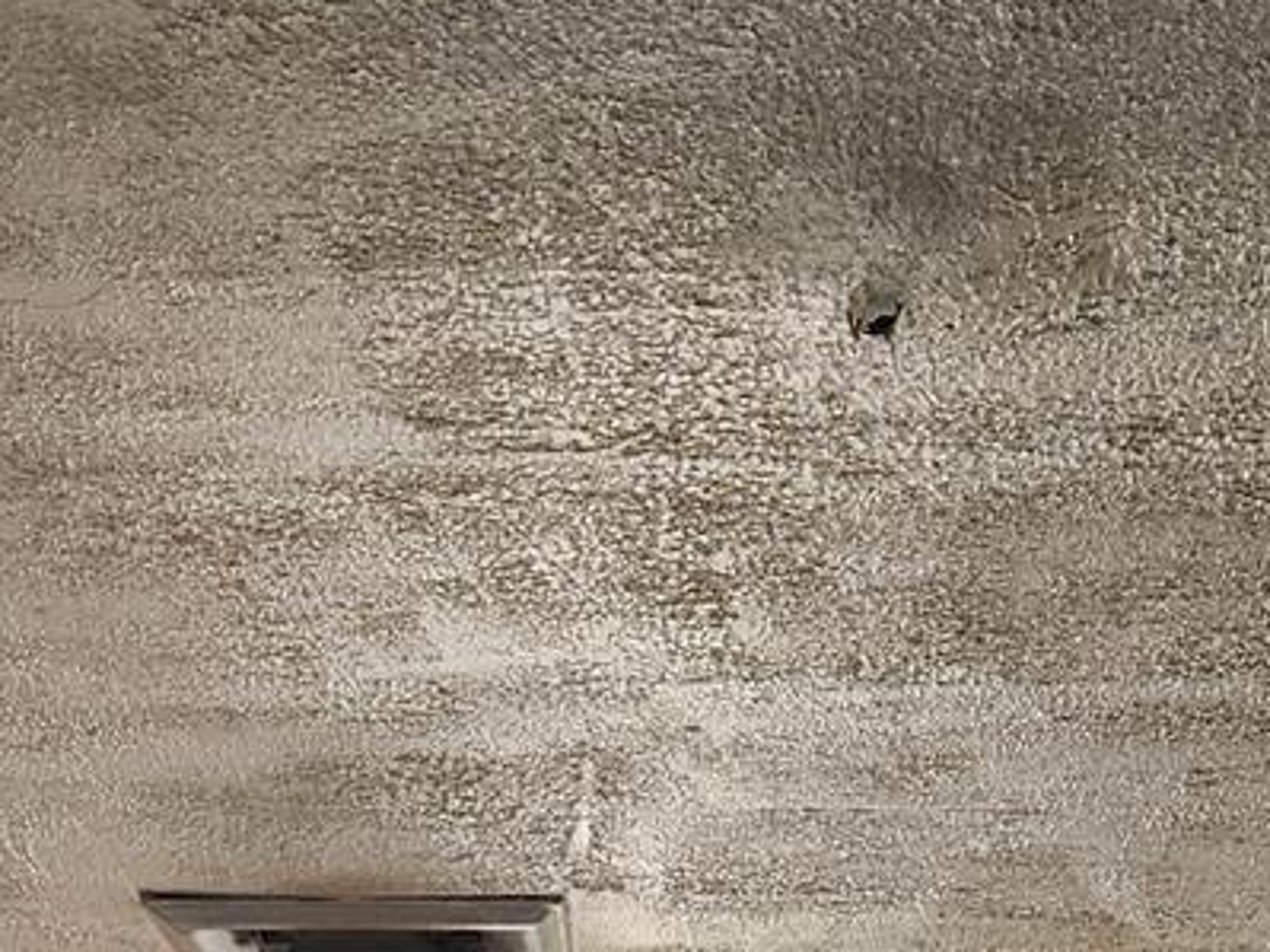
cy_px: 2277
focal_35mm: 118
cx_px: 681
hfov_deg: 16.7
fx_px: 4328
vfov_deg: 10.7
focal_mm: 5.4
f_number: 1.8
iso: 200
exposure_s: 1/120
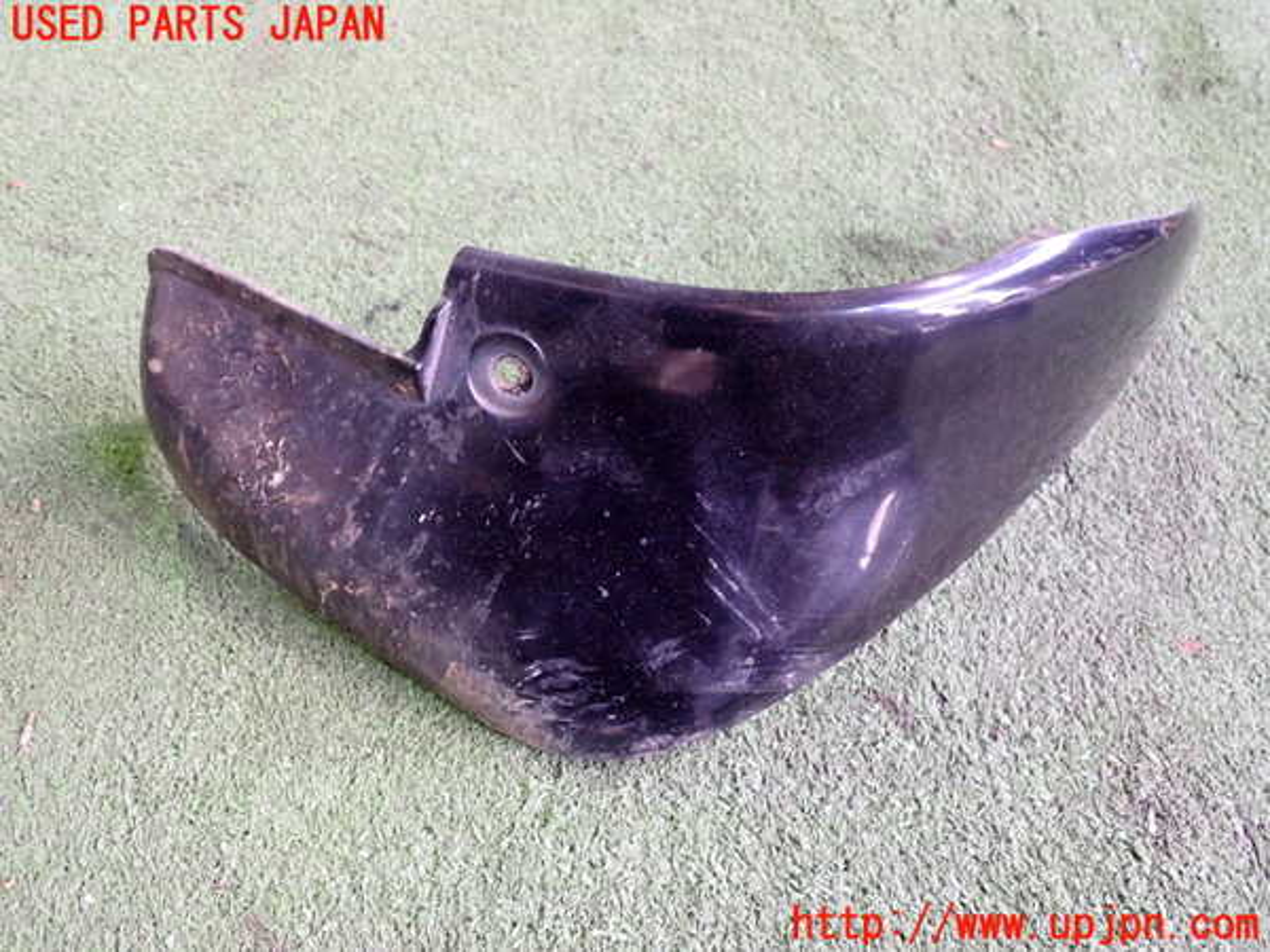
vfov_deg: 46.8
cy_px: 476
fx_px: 1101
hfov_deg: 60.0
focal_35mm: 30
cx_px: 635
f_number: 2.3
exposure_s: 1/30
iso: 800
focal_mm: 5.4
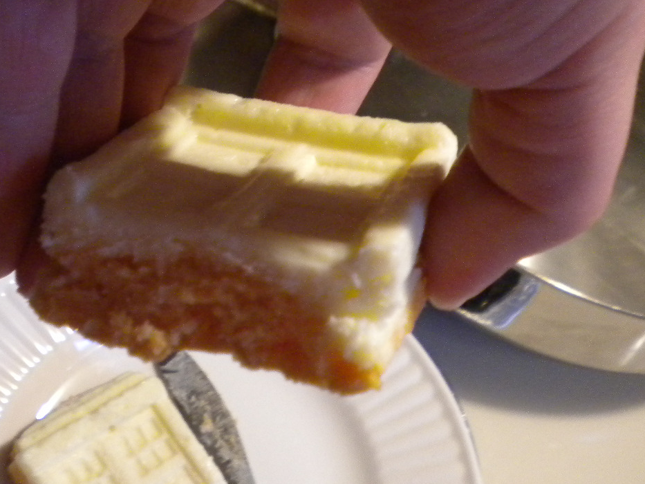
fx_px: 1006
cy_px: 201
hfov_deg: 35.4
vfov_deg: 27.0
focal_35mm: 54
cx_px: 261
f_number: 3.1
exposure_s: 1/57.8
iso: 588
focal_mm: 6.3
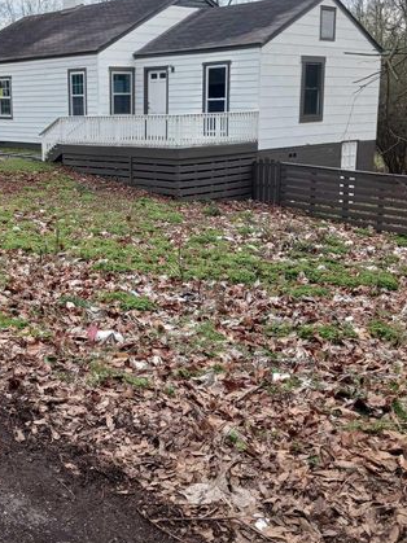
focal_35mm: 43
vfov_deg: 43.7
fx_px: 674
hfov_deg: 32.9
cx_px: 99
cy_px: 225
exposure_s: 1/145
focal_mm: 4
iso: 20
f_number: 1.8
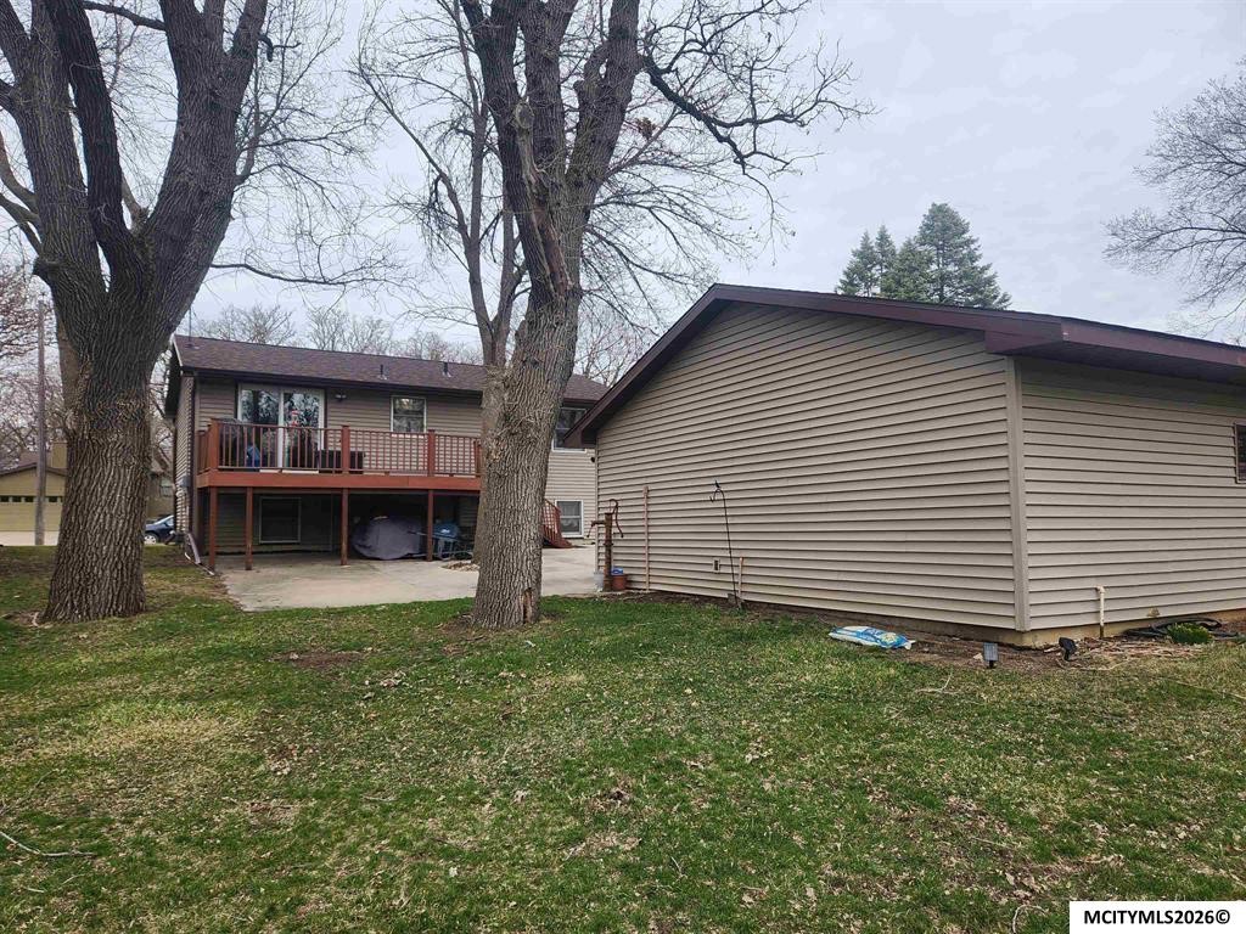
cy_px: 467
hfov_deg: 73.9
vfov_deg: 58.9
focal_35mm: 23
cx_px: 623
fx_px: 828
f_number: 1.8
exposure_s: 1/446
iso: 20
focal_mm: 5.4
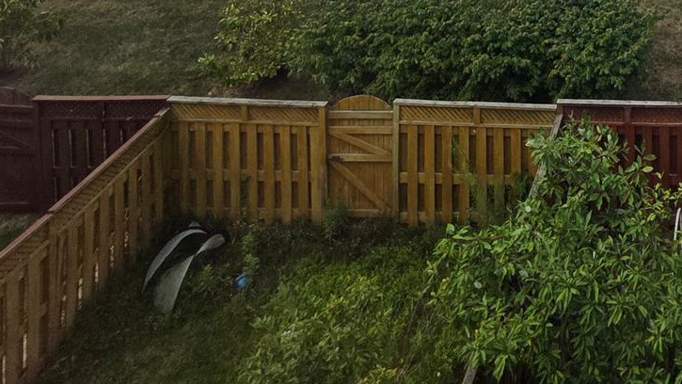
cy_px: -333
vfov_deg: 20.0
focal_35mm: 40
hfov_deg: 41.9
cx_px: 720
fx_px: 723
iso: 40
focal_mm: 2.2
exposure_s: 1/1645
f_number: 1.9
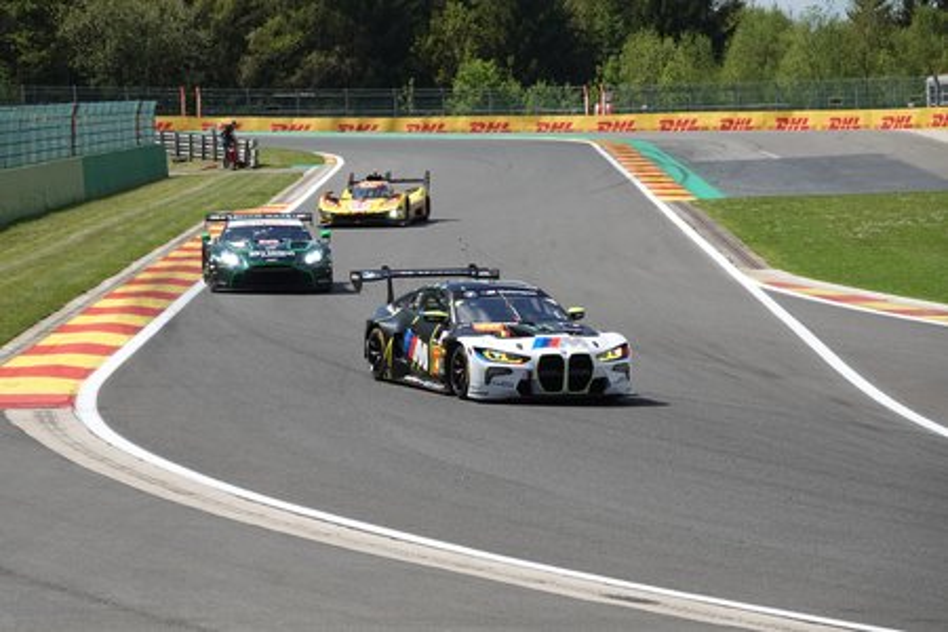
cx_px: 474
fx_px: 4661
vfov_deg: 7.8
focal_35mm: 177
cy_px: 316
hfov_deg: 11.6
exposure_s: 1/800
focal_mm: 64.84
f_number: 4.5
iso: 100
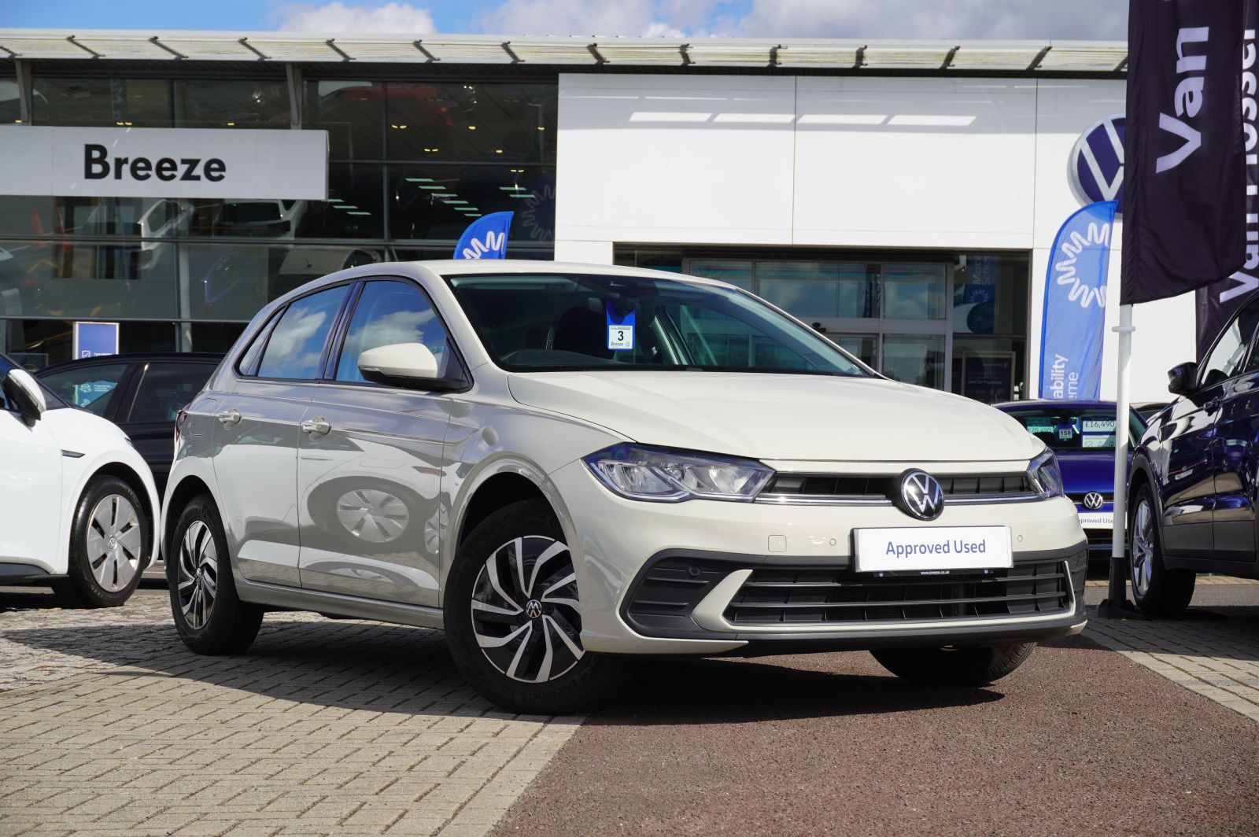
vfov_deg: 21.5
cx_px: 630
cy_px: 418
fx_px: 2201
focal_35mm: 63
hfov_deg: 31.9
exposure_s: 1/125
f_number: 9
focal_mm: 42
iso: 100
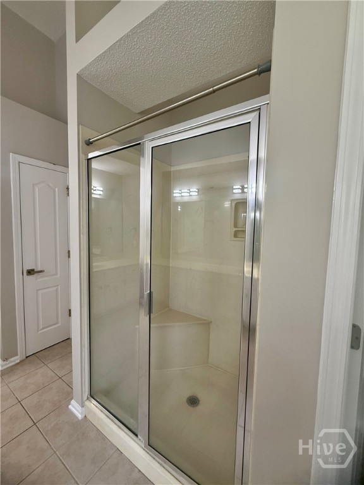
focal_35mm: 14
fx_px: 196
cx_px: 182
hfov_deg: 85.7
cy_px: 242
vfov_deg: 102.1
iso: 200
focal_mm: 2.22
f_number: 2.2
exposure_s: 1/120
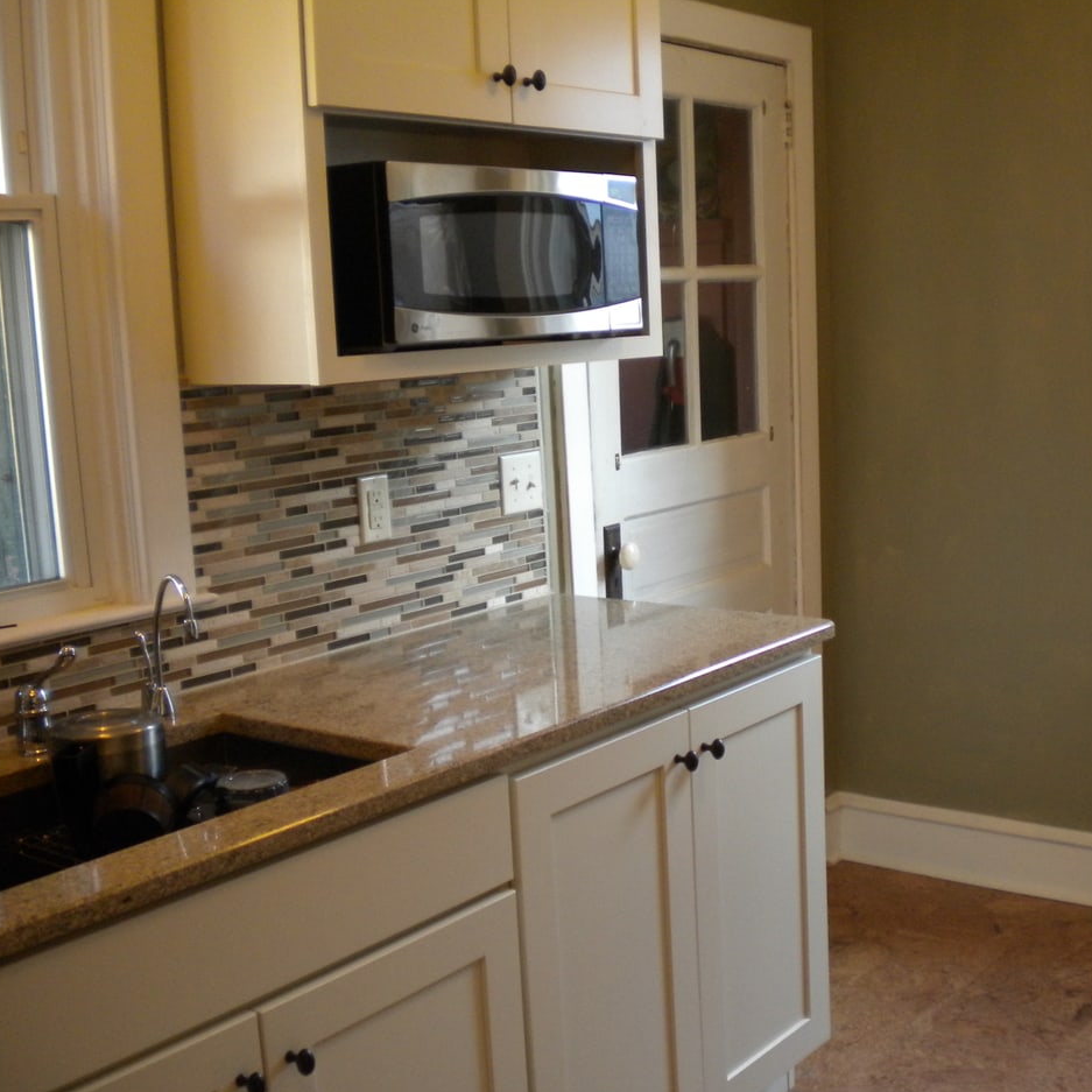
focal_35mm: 44
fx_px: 1570
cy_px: 578
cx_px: 721
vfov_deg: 38.3
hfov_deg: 38.0
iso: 262
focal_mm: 6.3
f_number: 3.1
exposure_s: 1/58
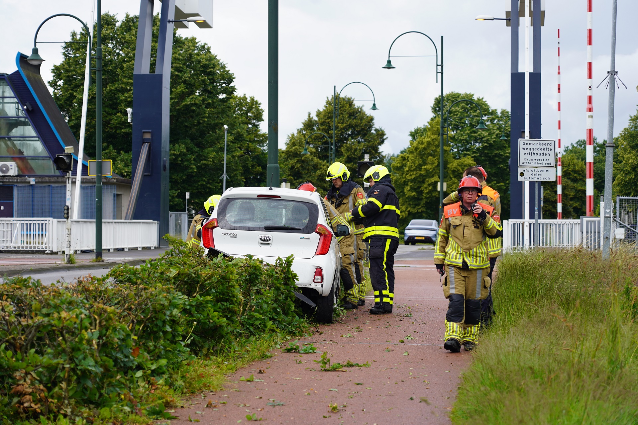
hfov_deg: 19.5
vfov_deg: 13.0
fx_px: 1861
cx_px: 319
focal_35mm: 105
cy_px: 212
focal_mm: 105
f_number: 5
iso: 100
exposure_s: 1/400
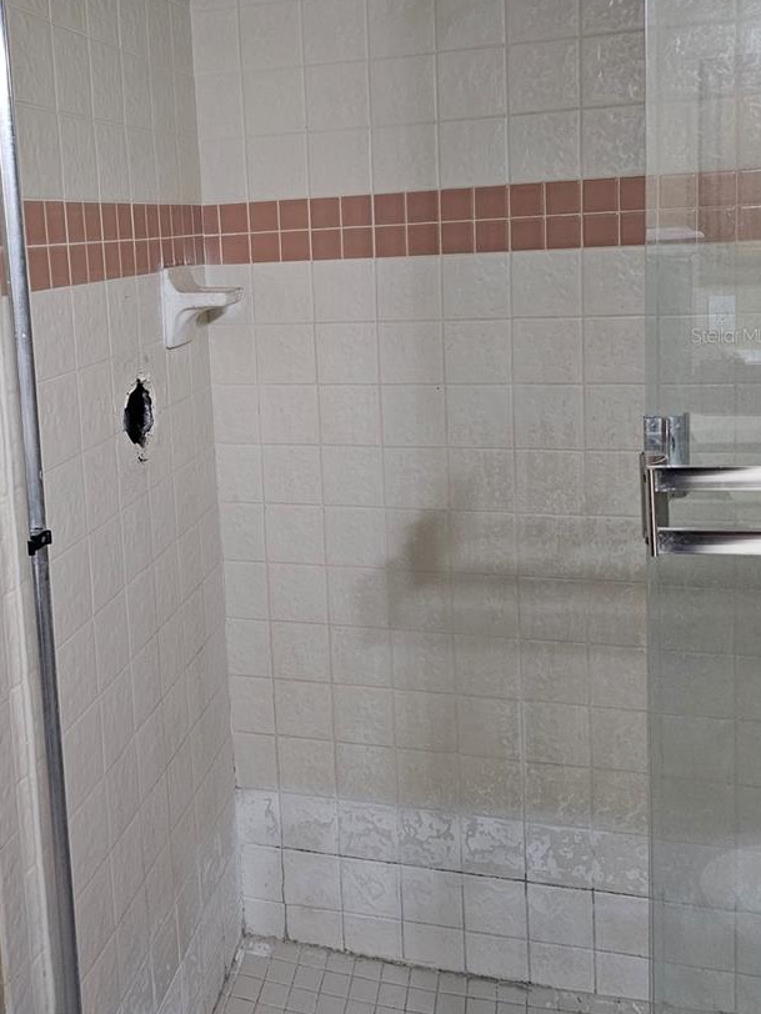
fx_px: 997
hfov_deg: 40.9
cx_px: 217
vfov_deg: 52.9
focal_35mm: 34
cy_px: 335
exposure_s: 1/40
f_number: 1.7
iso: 640
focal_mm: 6.3
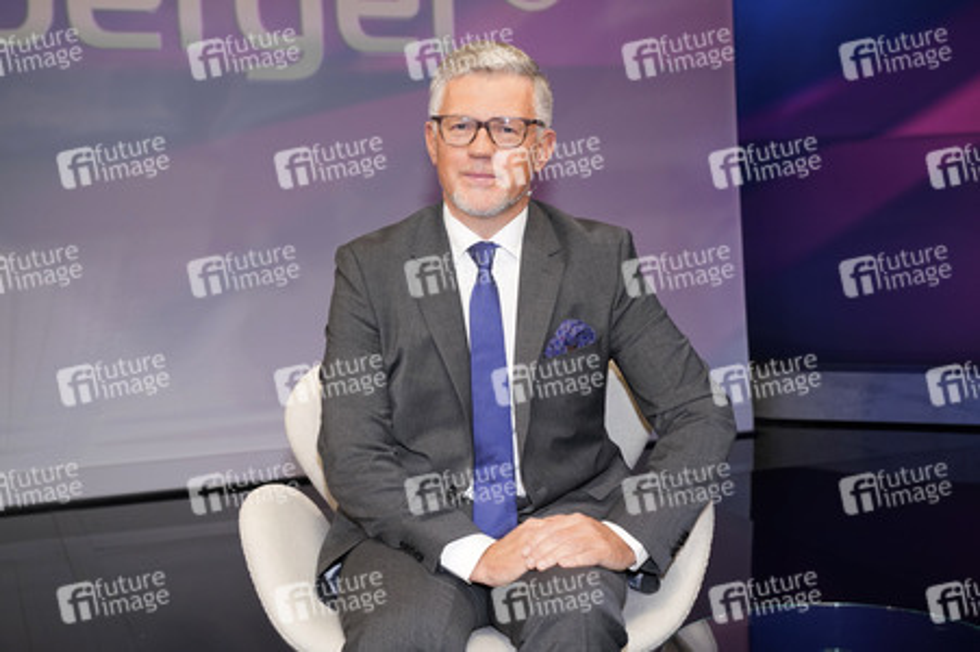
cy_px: 326
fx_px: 1224
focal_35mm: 45
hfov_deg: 43.6
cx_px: 490
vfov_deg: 29.8
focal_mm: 45
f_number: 5.6
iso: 2000
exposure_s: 1/125
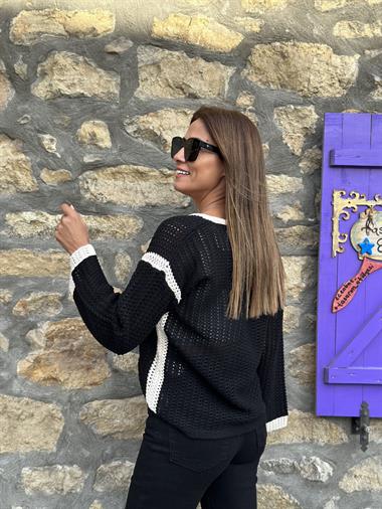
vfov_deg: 39.6
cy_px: 254
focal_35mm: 48
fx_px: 706
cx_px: 191
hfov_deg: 30.3
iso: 80
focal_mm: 6.86
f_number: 1.78
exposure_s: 1/580
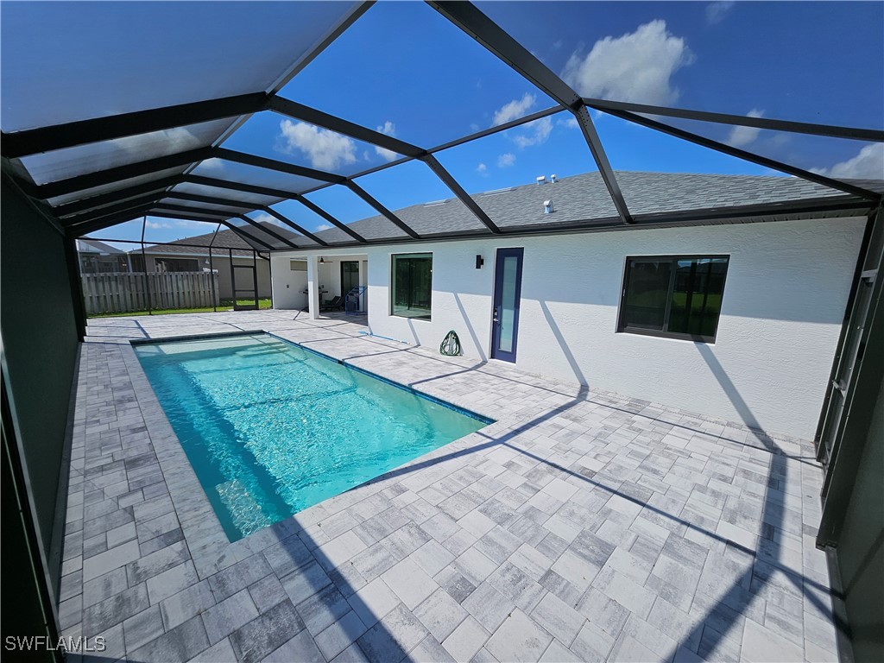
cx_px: 442
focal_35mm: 13
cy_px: 332
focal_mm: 1.74
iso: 32
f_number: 2.2
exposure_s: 1/1433
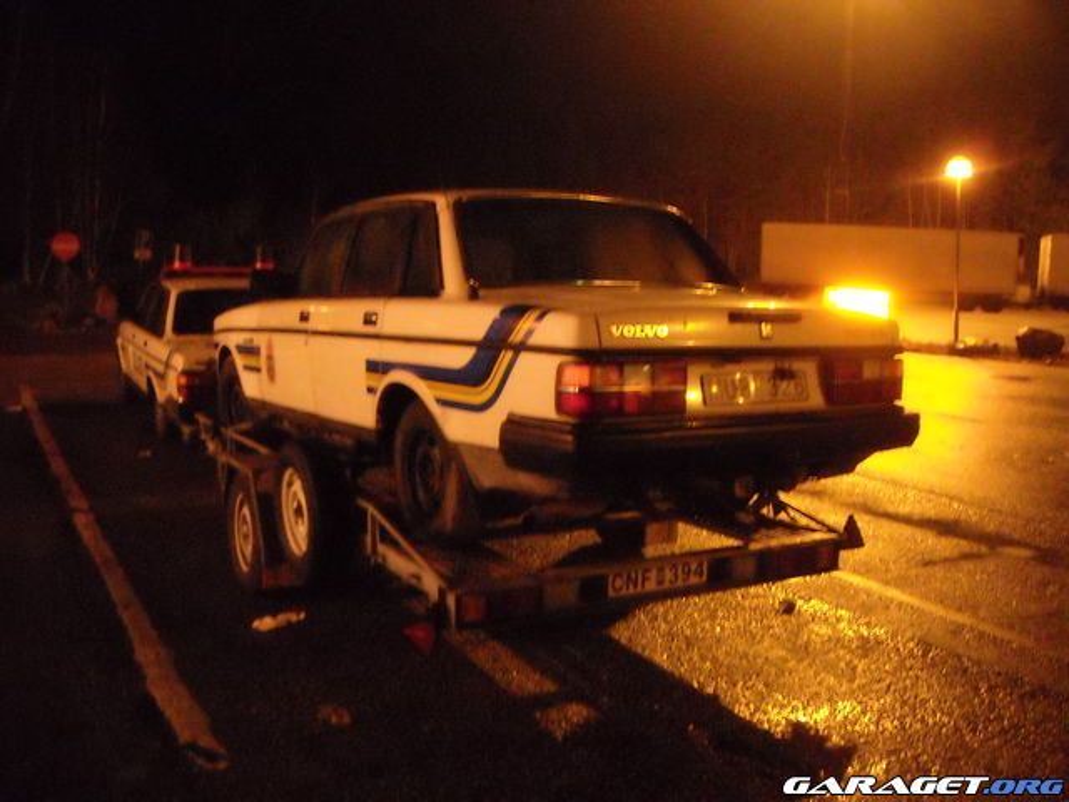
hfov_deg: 52.6
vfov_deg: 40.7
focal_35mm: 35
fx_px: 1081
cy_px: 401
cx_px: 534
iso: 800
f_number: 2.8
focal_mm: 5.7
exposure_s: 1/5
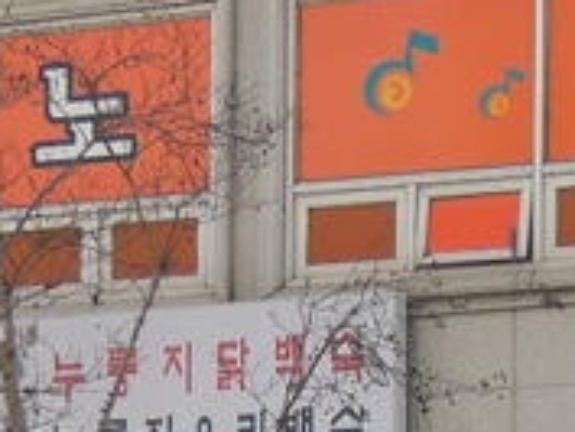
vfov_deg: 6.5
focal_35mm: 226
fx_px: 3757
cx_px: 322
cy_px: 718
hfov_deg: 8.8
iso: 160
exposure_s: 1/640
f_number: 3.3
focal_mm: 7.2
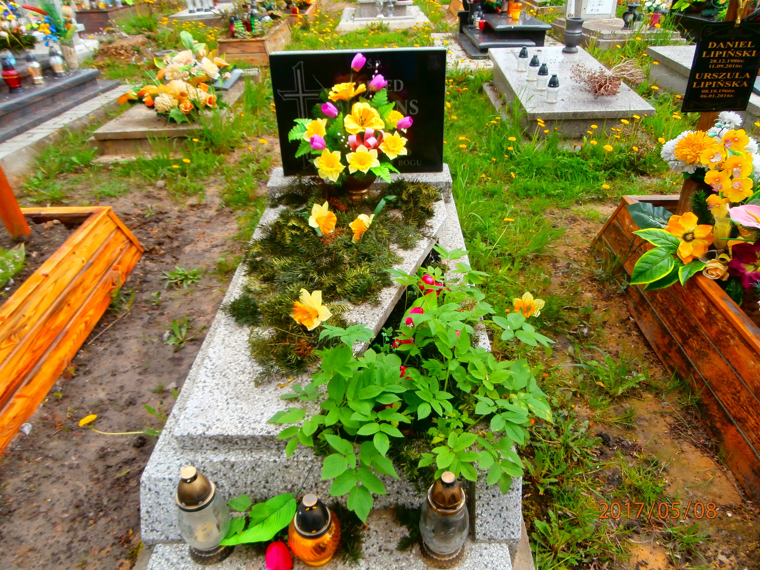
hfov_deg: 71.6
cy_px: 285
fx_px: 527
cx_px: 380
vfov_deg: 56.8
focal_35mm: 24
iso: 100
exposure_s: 1/320
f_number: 3
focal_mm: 4.2
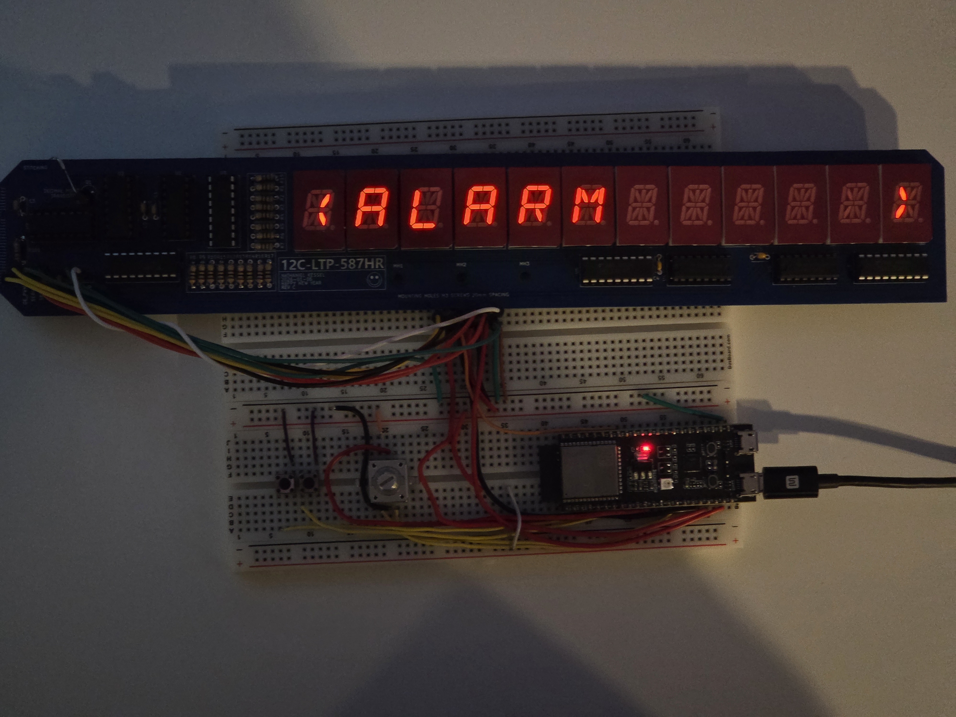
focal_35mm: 69
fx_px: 1906
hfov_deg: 28.2
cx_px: 478
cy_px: 358
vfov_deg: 21.3
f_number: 2.4
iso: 500
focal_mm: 7
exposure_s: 1/30
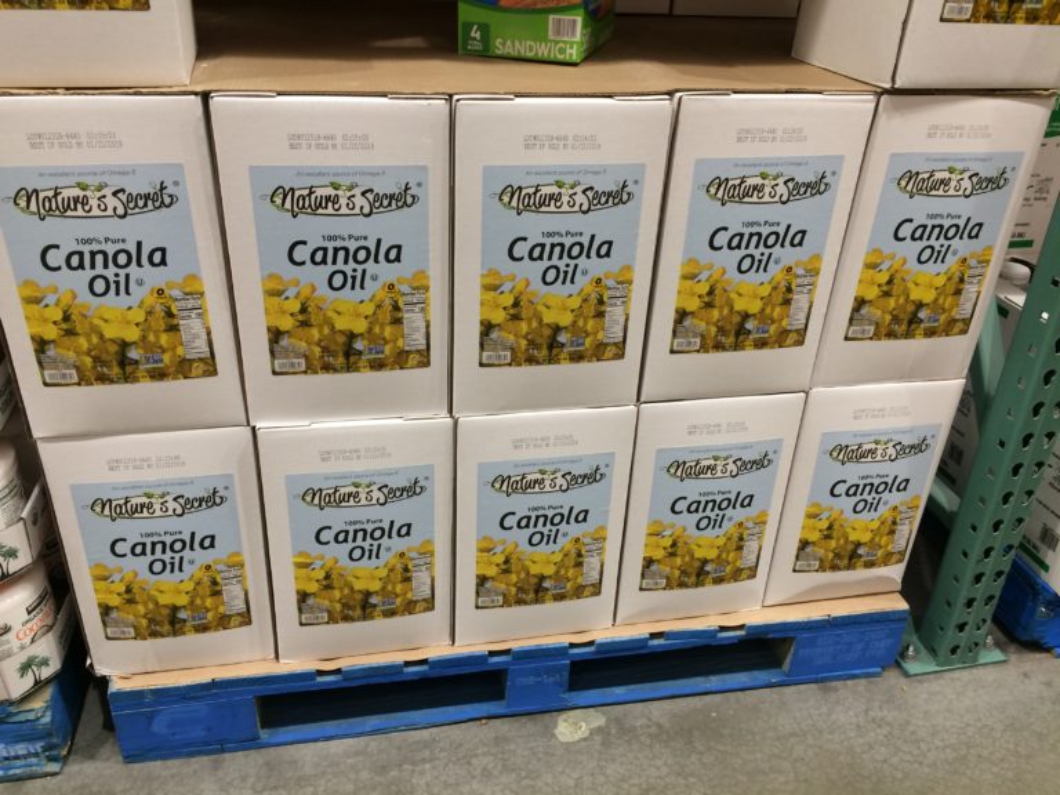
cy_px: 398
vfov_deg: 48.2
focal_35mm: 29
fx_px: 888
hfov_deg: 61.7
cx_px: 530
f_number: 2.2
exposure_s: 1/33
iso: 100
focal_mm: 4.15
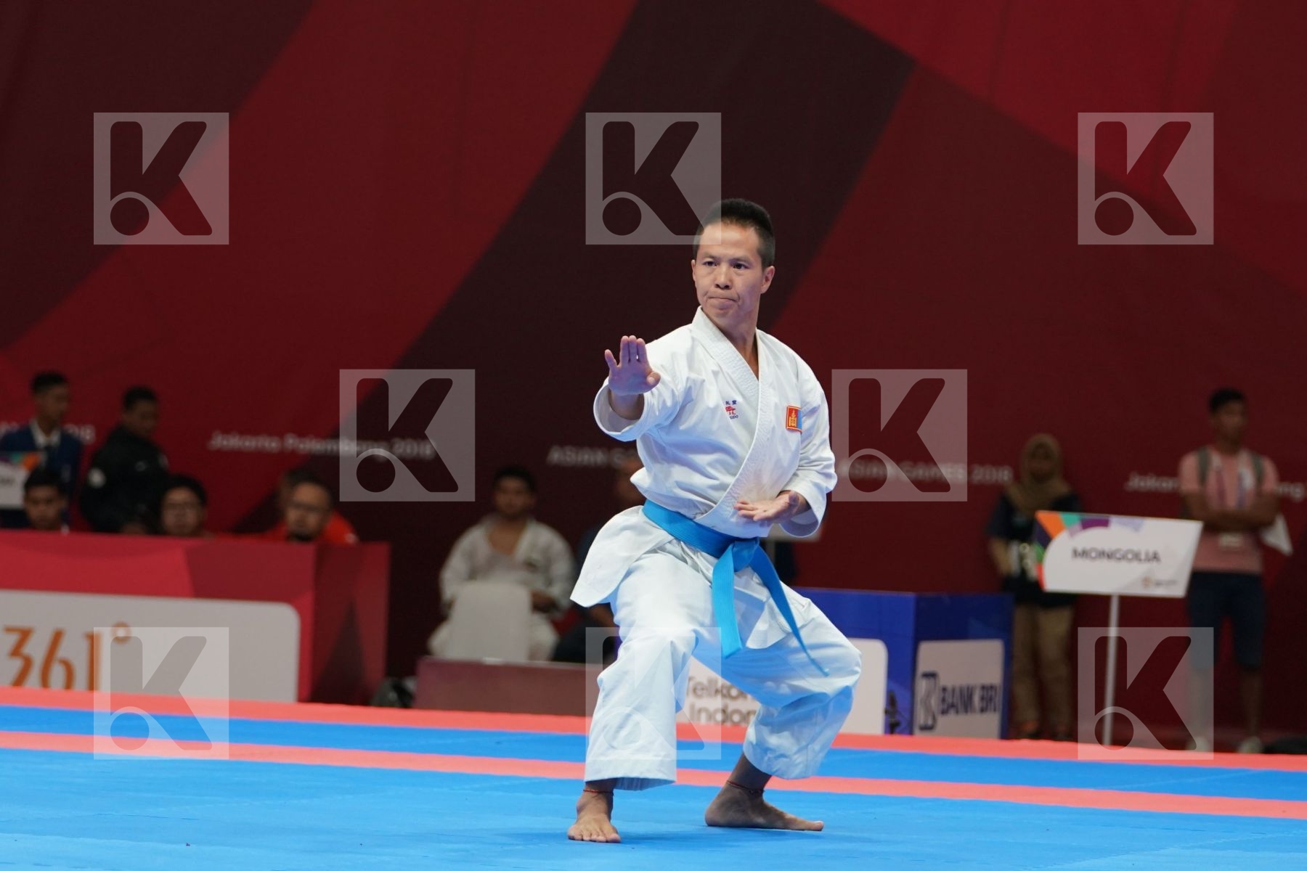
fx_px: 7841
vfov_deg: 6.4
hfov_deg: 9.5
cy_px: 436
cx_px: 654
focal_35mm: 216
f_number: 4
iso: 1600
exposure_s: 1/500
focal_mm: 144
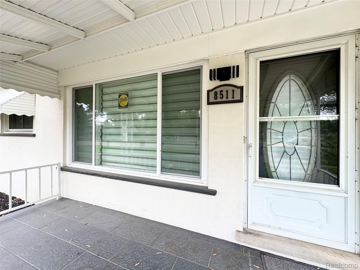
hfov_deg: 102.1
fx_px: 146
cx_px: 180
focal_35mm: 14
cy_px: 135
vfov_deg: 85.7
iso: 40
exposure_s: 1/118
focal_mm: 2.22
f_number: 2.2
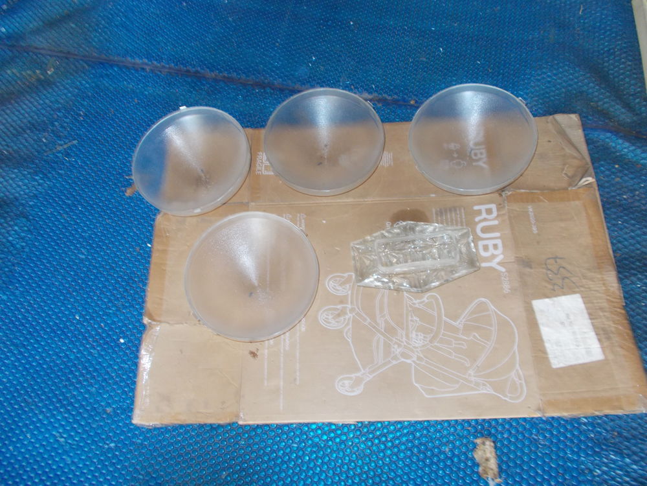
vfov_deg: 53.1
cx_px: 324
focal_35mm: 26
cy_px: 243
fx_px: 486
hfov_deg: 67.3
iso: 200
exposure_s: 1/25
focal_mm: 4.6
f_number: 3.2
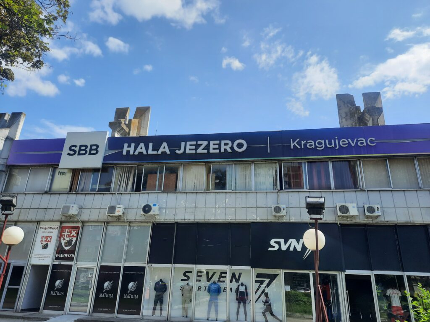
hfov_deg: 69.4
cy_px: 161
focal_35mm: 25
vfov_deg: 54.9
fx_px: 311
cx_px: 215
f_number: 2
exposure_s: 1/1147
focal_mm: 4.6
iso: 32
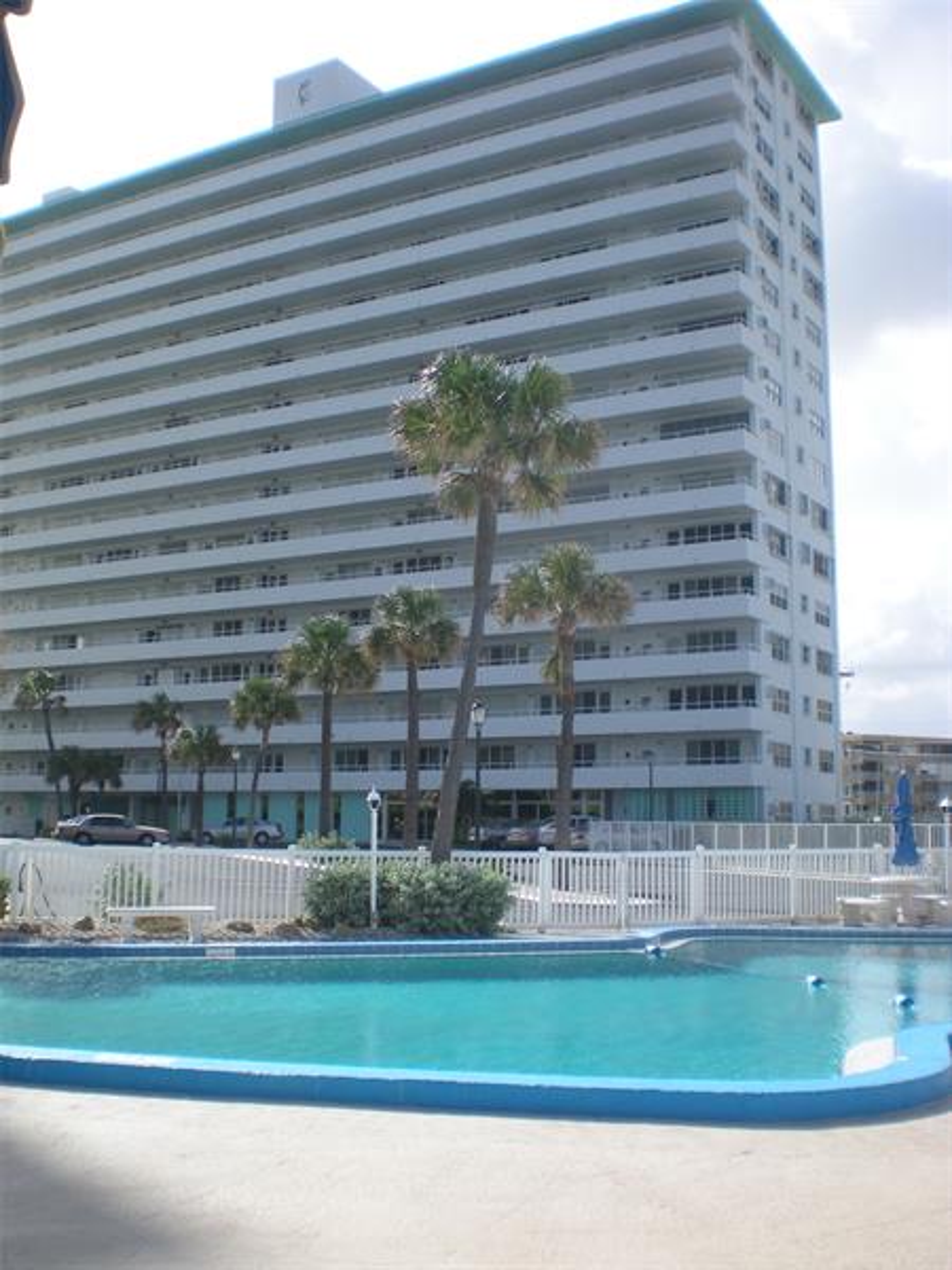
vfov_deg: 49.0
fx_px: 1393
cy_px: 635
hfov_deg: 37.7
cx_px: 476
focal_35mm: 38
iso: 64
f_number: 4.6
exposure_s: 1/364
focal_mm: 6.3
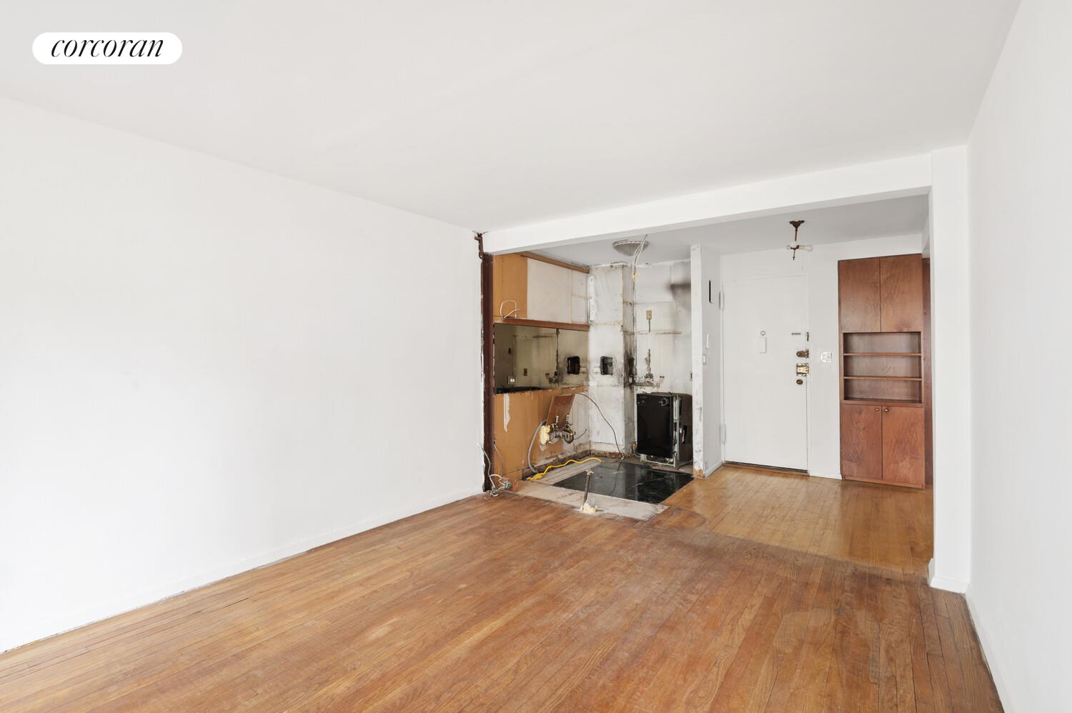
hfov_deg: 96.8
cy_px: 356
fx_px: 476
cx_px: 536
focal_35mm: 16
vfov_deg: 73.7
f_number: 10
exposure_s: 1
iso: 400
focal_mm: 16
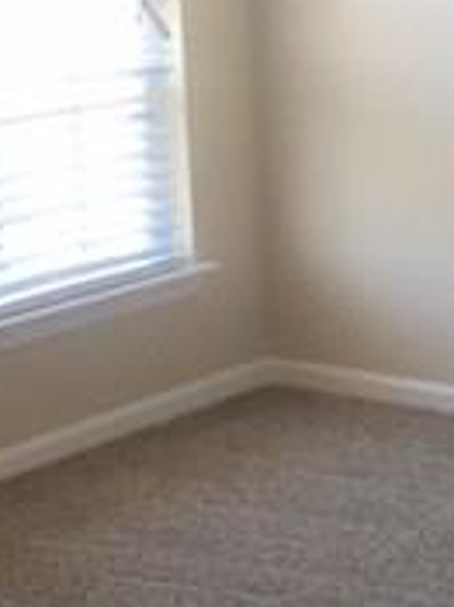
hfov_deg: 13.8
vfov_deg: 18.5
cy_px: 364
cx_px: 392
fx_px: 1856
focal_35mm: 106
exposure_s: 1/30
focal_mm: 4.15
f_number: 2.2
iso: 40
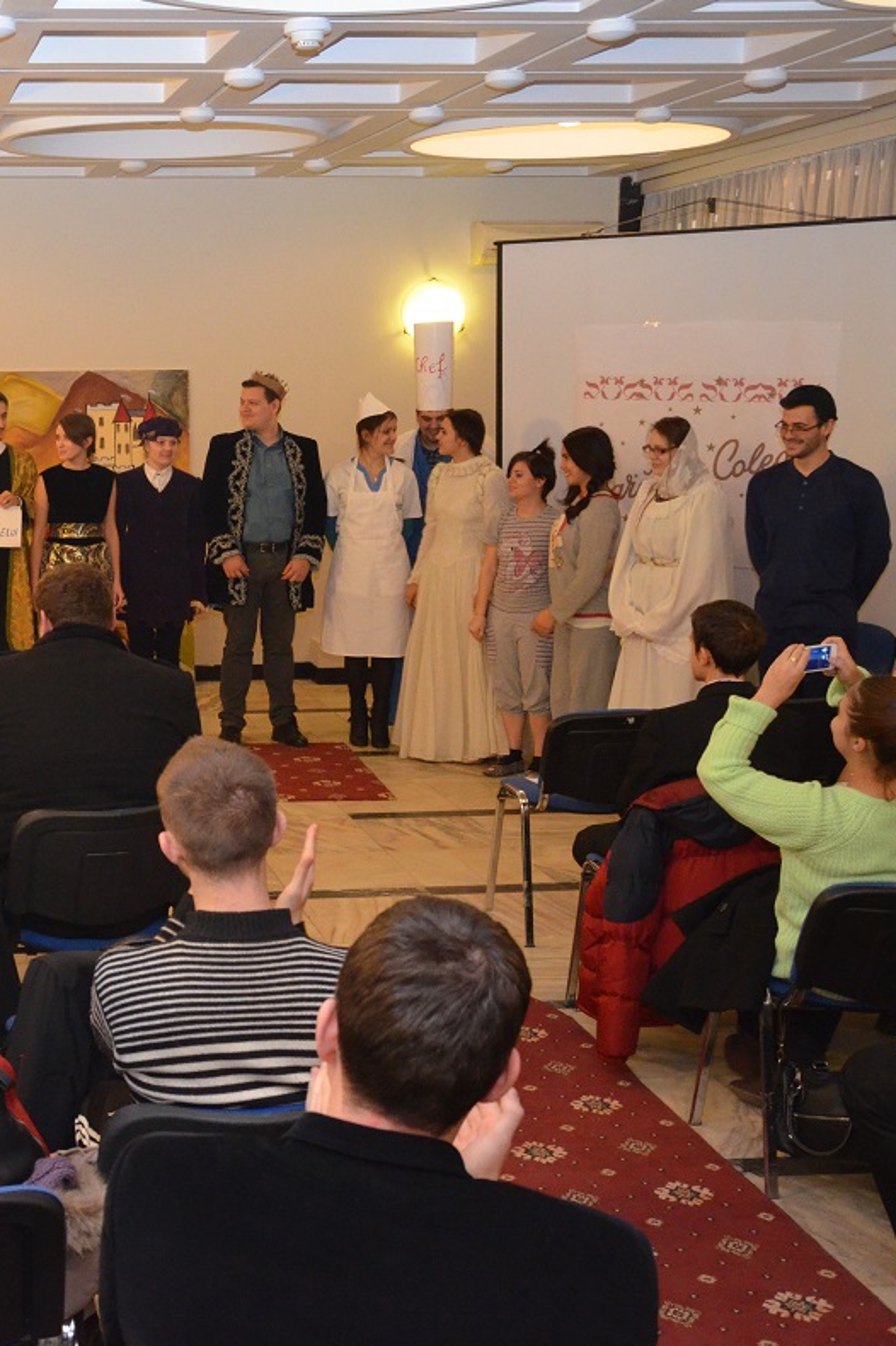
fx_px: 1784
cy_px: 673
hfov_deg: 26.2
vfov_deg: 41.3
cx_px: -61
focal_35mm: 48
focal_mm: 21
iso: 2500
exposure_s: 1/60
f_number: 4
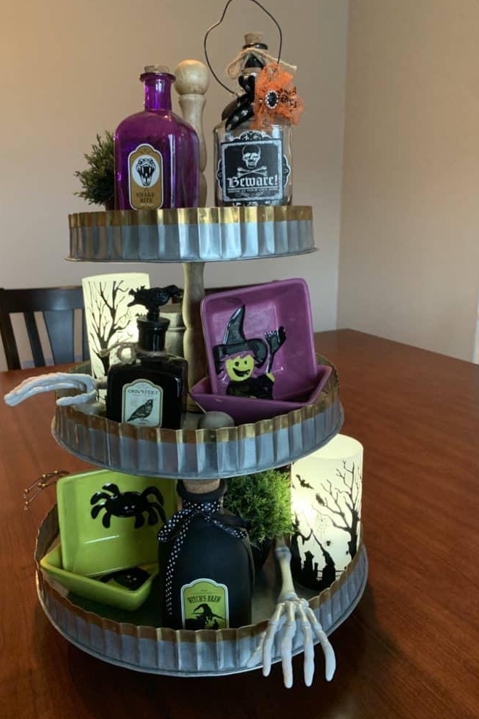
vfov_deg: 65.5
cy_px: 357
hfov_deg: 46.3
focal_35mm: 28
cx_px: 212
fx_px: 559
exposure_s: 1/30
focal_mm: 4.25
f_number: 1.8
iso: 500
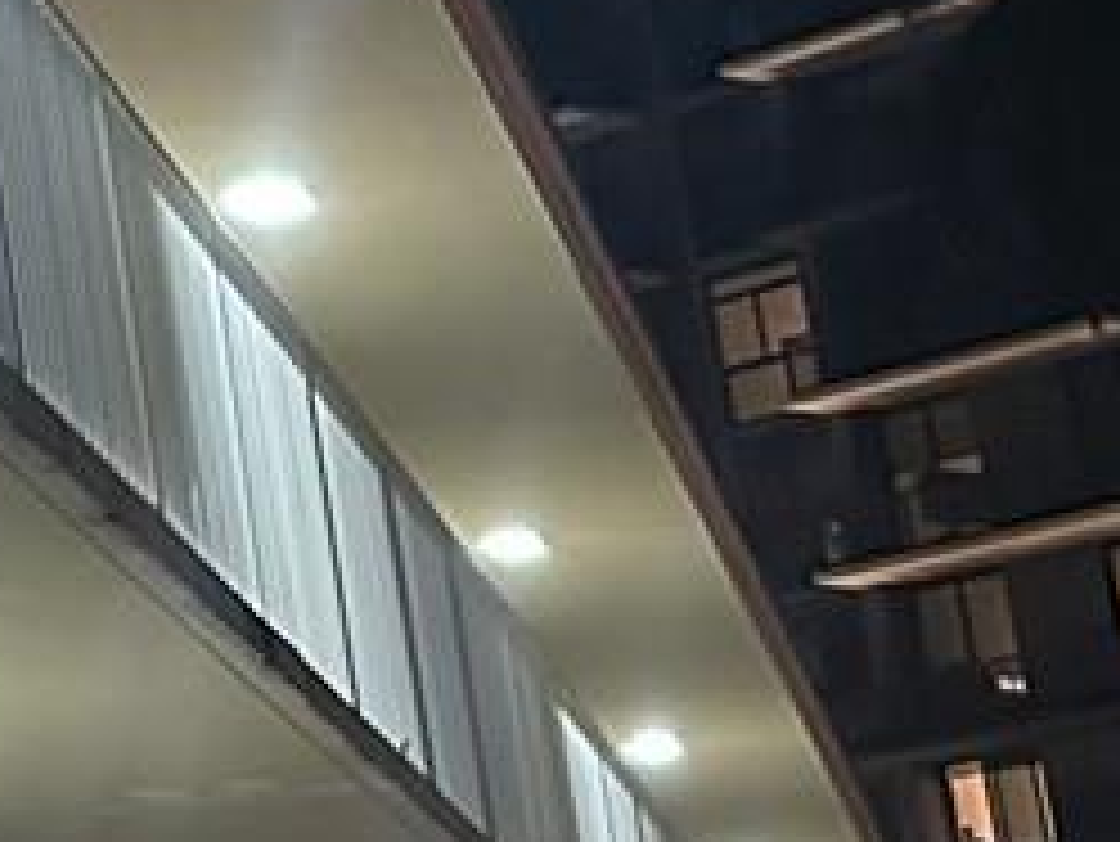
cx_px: -859
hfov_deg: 11.9
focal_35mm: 154
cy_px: -968
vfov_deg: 9.0
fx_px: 4985
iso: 1000
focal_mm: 6.86
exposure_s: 1/40
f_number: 1.78
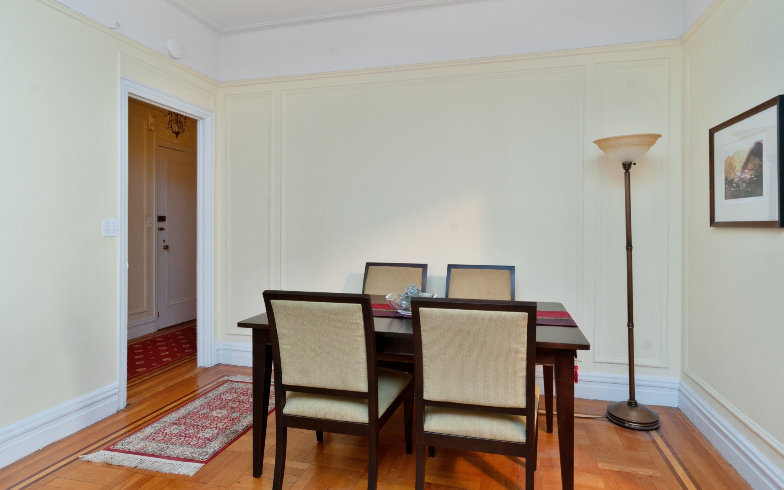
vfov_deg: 62.1
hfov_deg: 88.0
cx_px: 402
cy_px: 222
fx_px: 406
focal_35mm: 19
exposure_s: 8
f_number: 9
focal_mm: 12
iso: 200
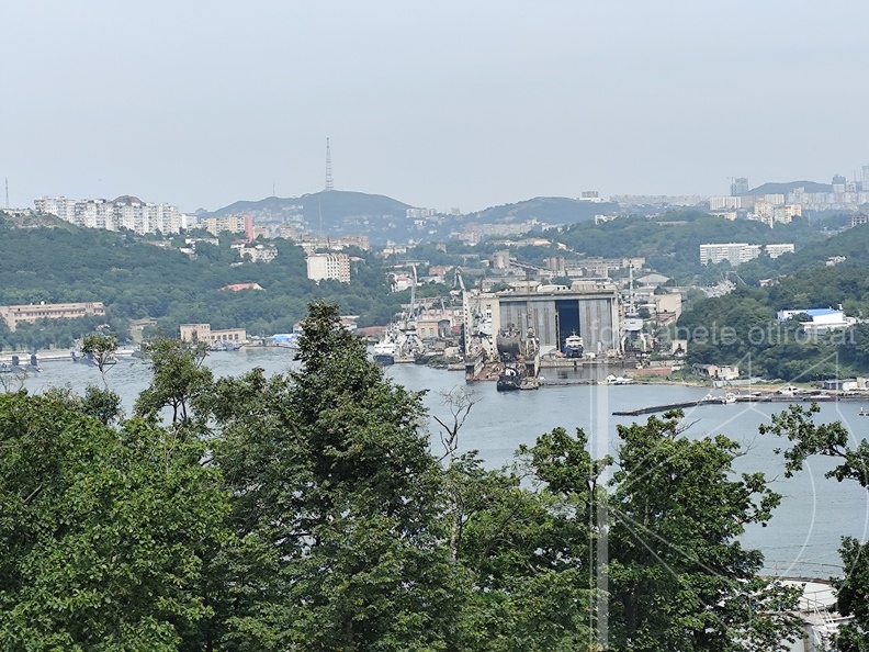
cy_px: 326
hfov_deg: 21.1
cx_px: 434
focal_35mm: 93
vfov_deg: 15.9
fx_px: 2335
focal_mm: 6.19
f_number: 1.65
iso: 50
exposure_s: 1/720
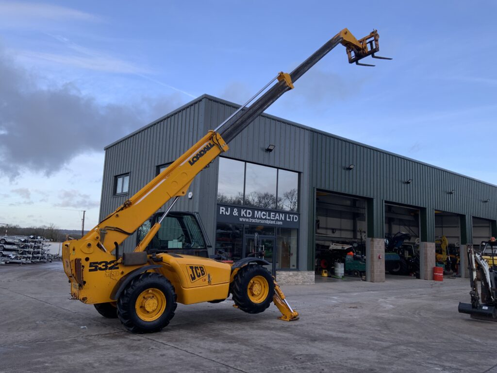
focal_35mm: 29
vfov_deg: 48.2
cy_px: 186
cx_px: 248
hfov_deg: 61.7
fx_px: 416
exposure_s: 1/435
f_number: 1.8
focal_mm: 3
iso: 16
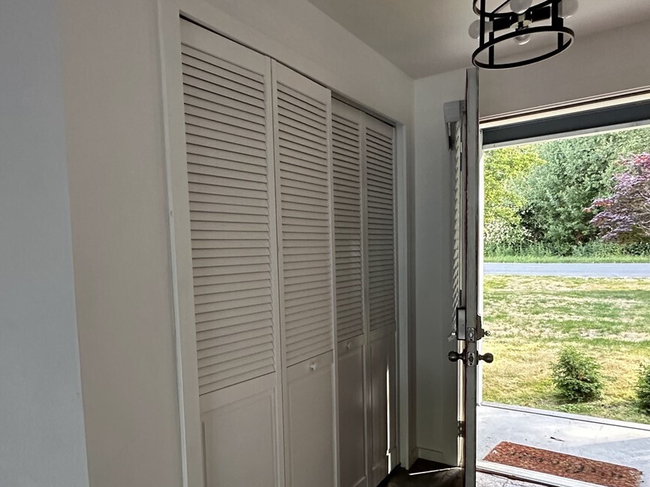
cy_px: 301
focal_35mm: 26
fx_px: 488
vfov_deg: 52.5
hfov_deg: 66.5
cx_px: 252
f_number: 2.2
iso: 320
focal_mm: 2.22
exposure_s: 1/93
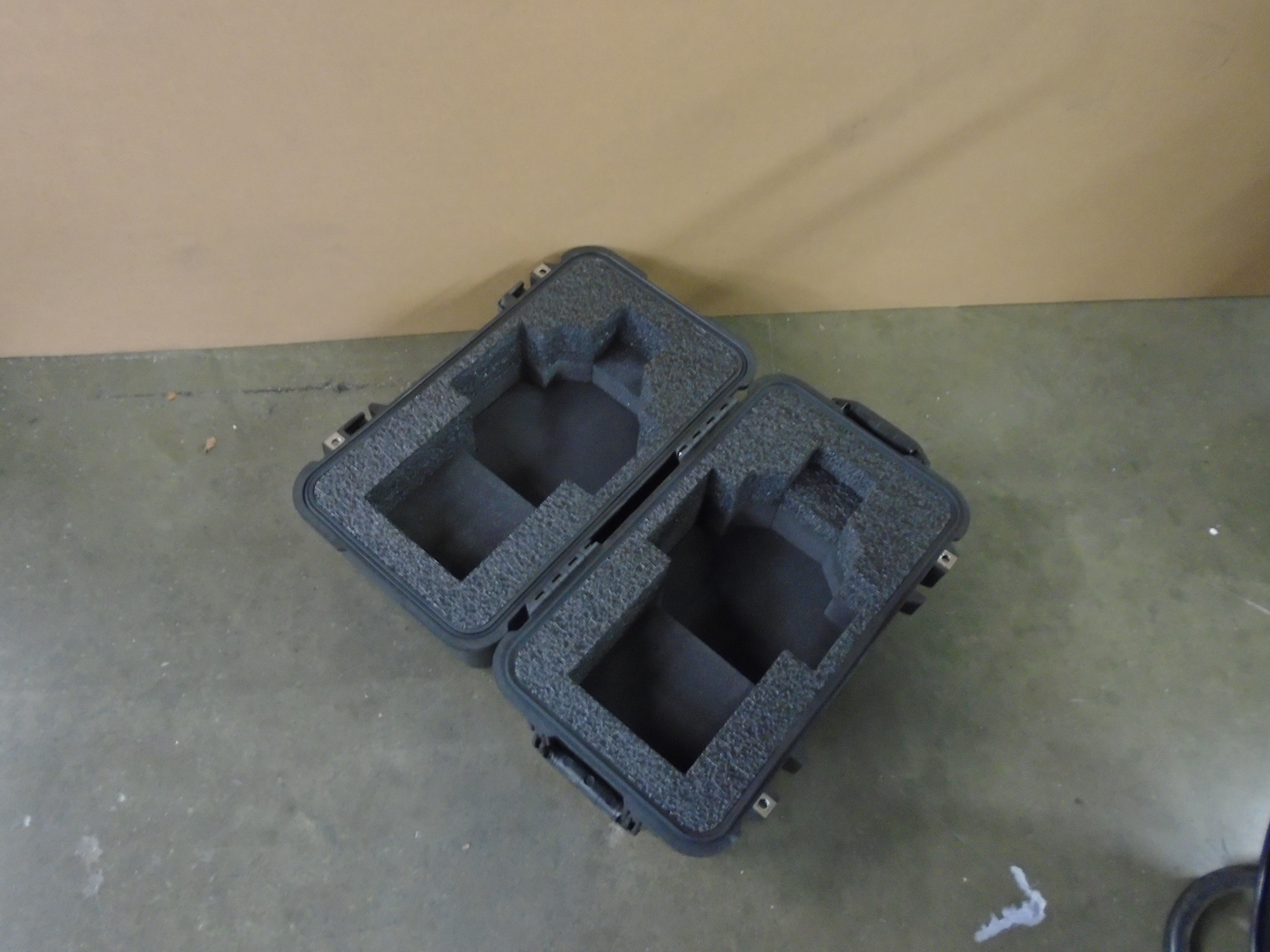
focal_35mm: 26
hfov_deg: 67.3
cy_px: 476
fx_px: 954
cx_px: 635
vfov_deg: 53.1
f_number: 3.2
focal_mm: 4.6
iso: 400
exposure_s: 1/4
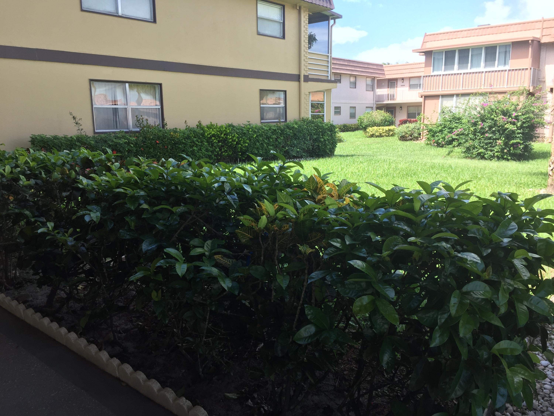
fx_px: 464
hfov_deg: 61.7
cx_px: 277
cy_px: 208
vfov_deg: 48.2
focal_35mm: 29
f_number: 2.2
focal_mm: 4.15
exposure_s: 1/465
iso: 32
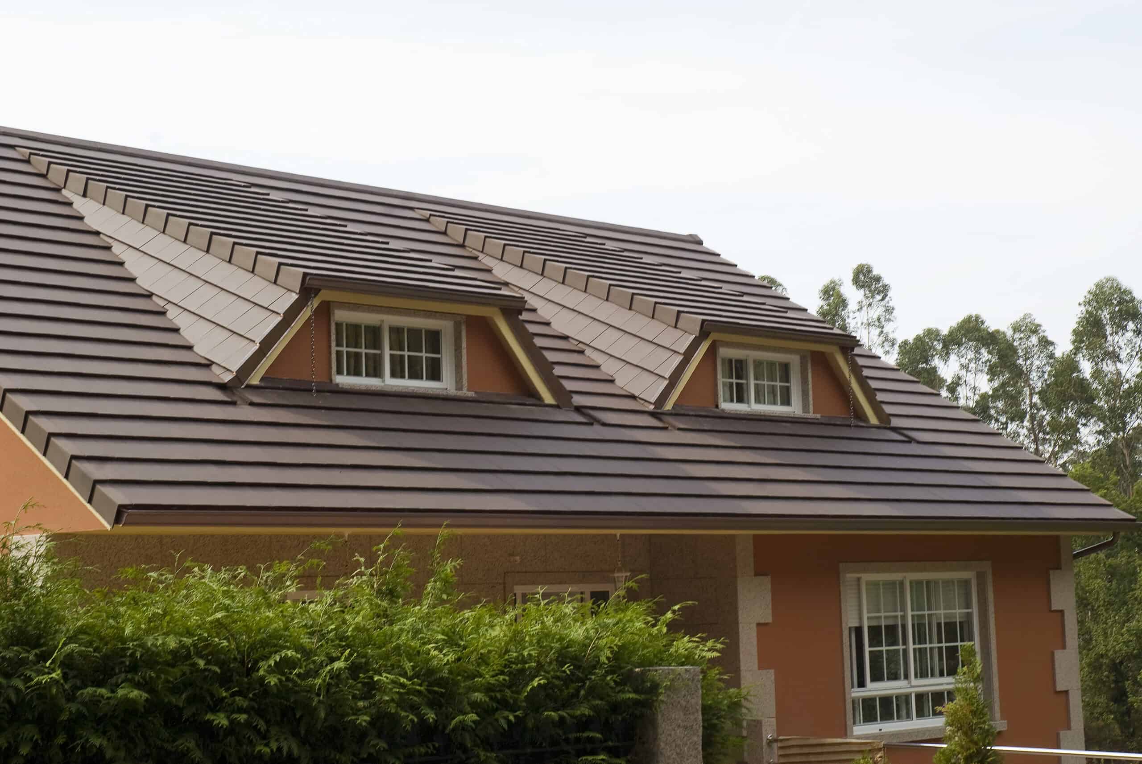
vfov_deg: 19.8
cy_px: 382
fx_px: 2192
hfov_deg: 29.2
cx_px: 571
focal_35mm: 69
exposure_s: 1/50
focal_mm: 46
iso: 100
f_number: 11
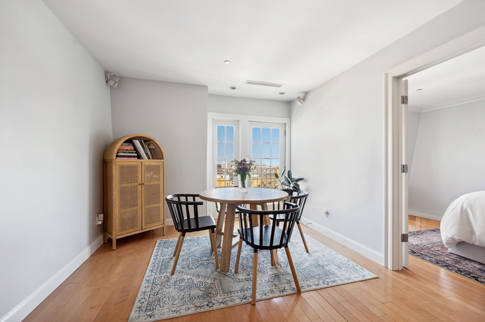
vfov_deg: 81.1
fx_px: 188
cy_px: 161
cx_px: 242
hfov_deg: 104.3
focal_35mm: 14
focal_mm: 14
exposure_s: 1/2.5
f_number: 8
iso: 100
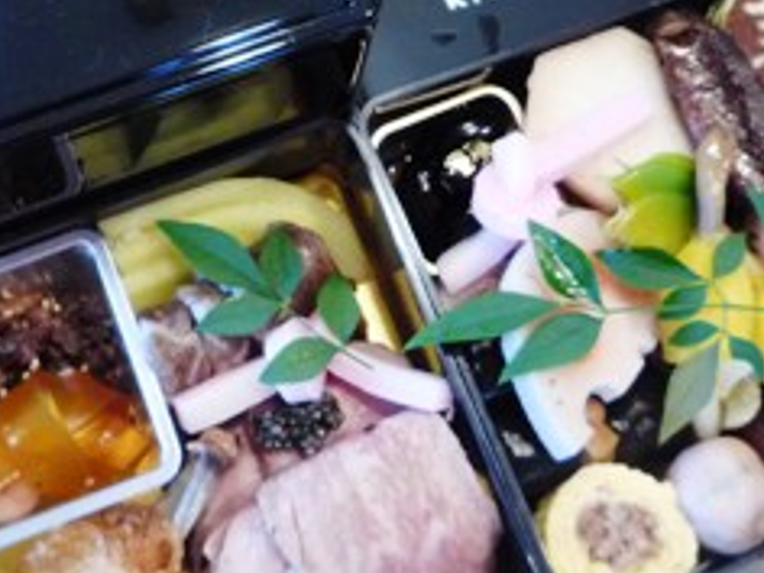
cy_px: 172
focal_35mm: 57
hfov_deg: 33.7
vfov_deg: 25.5
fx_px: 1258
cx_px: 301
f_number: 3.3
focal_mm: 5.2
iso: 400
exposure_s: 1/8
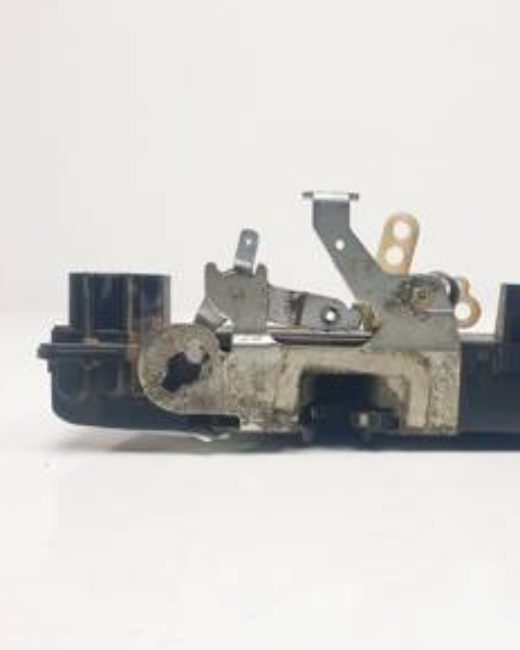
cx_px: 363
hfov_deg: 41.5
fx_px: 673
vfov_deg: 51.5
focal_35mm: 35
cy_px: 329
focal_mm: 4.3
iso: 50
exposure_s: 1/266
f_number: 2.4
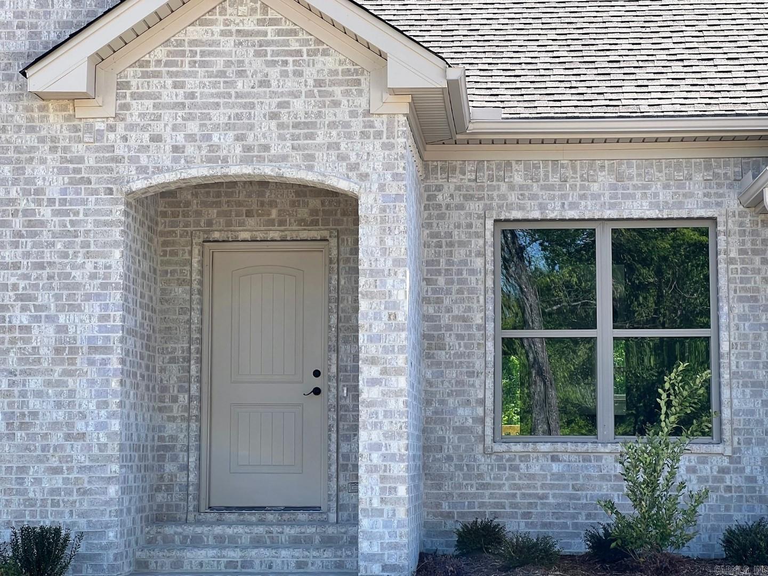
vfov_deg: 19.1
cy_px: 288
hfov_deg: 25.3
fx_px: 1708
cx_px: 384
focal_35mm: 77
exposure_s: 1/250
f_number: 2.8
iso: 32
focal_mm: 9
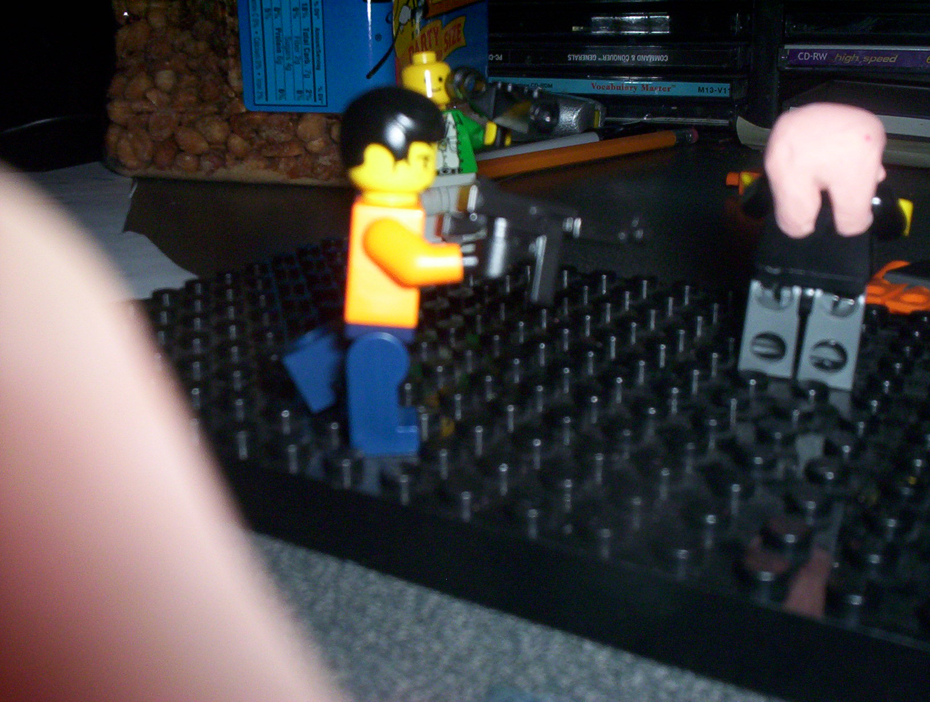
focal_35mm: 38
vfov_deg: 37.9
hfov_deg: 48.9
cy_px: 351
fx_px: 1023
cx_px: 465
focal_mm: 4.99
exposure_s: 1/60
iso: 140
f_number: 4.5
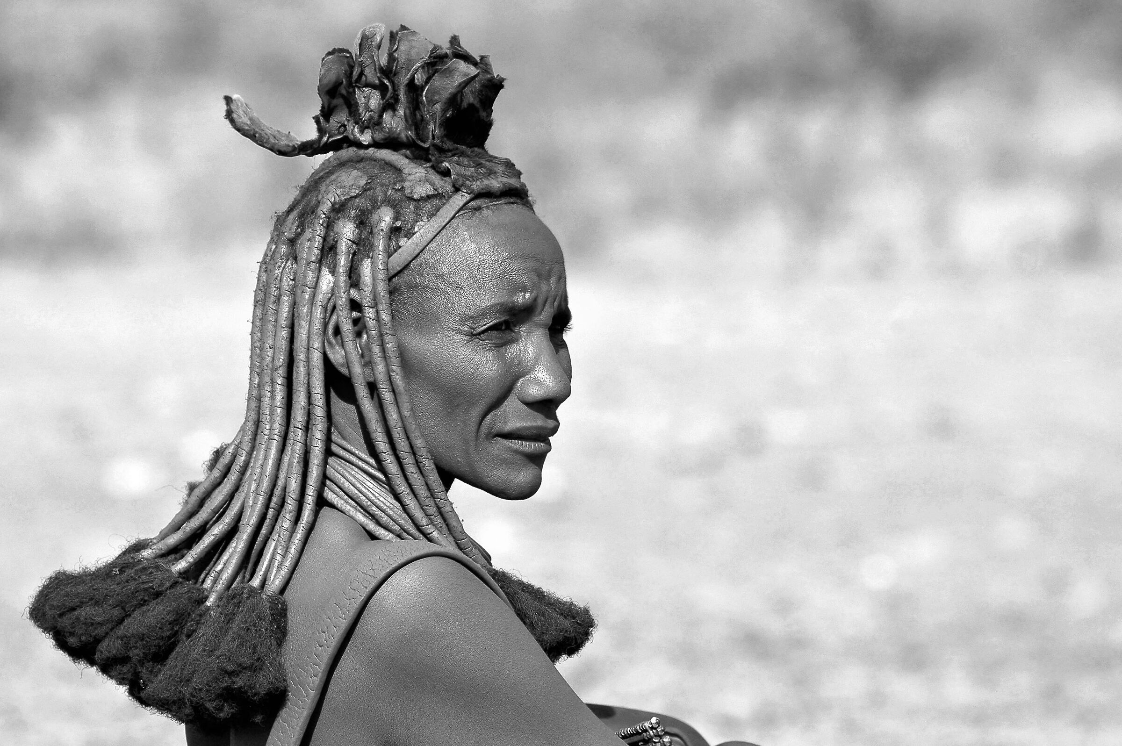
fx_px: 9809
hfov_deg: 6.5
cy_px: 373
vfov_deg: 4.4
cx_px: 561
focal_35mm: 315
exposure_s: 1/320
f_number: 8
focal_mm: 210
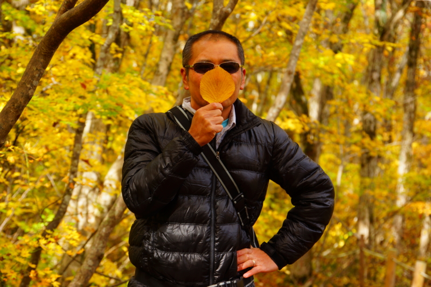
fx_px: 1400
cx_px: 216
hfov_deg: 17.5
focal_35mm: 117
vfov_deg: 11.7
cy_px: 144
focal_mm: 78
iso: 100
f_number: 5.6
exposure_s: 1/50
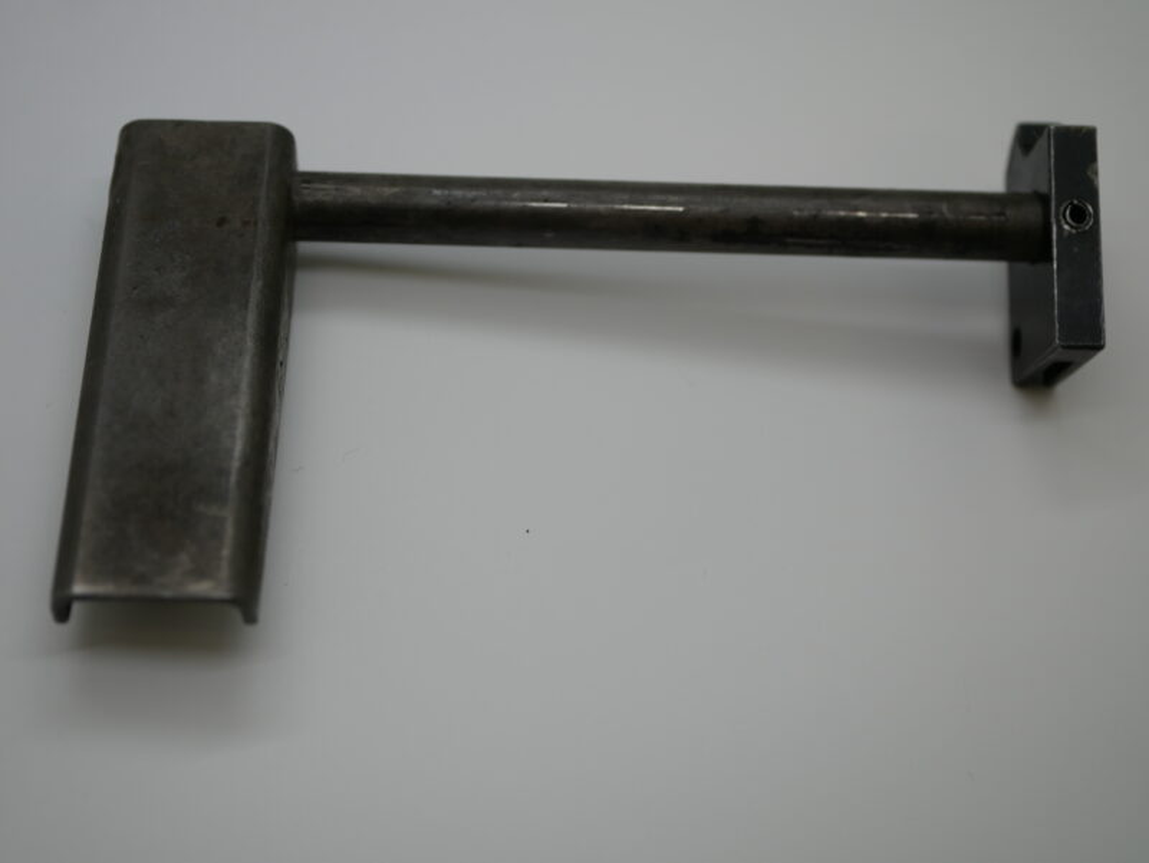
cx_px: 574
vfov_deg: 24.4
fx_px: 1993
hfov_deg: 32.2
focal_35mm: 60
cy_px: 432
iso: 200
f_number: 3.5
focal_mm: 30
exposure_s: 1/200
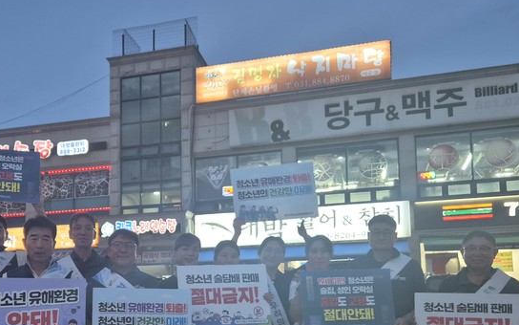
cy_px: 255
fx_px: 608
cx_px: 176
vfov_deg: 29.3
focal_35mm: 43
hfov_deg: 45.6
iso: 800
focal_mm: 5.4
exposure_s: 1/120
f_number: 1.8
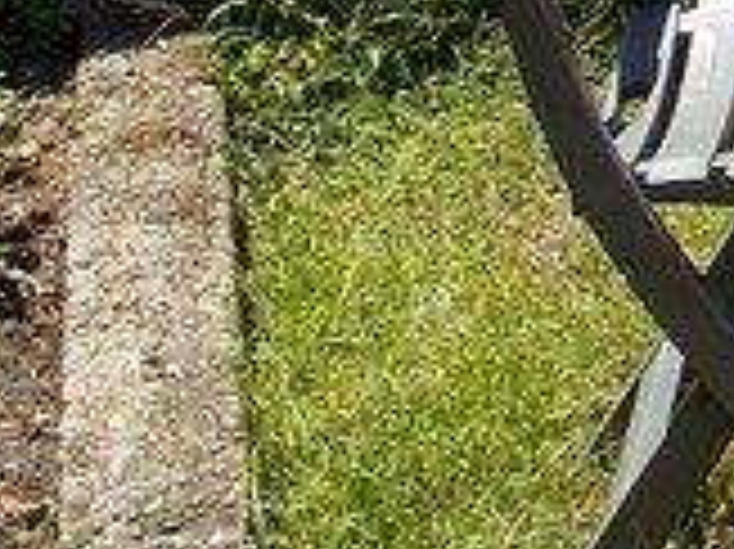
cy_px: -495
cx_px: 1162
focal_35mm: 147
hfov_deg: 12.6
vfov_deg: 9.5
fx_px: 3115
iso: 80
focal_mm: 5.3
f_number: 3.3
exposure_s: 1/640
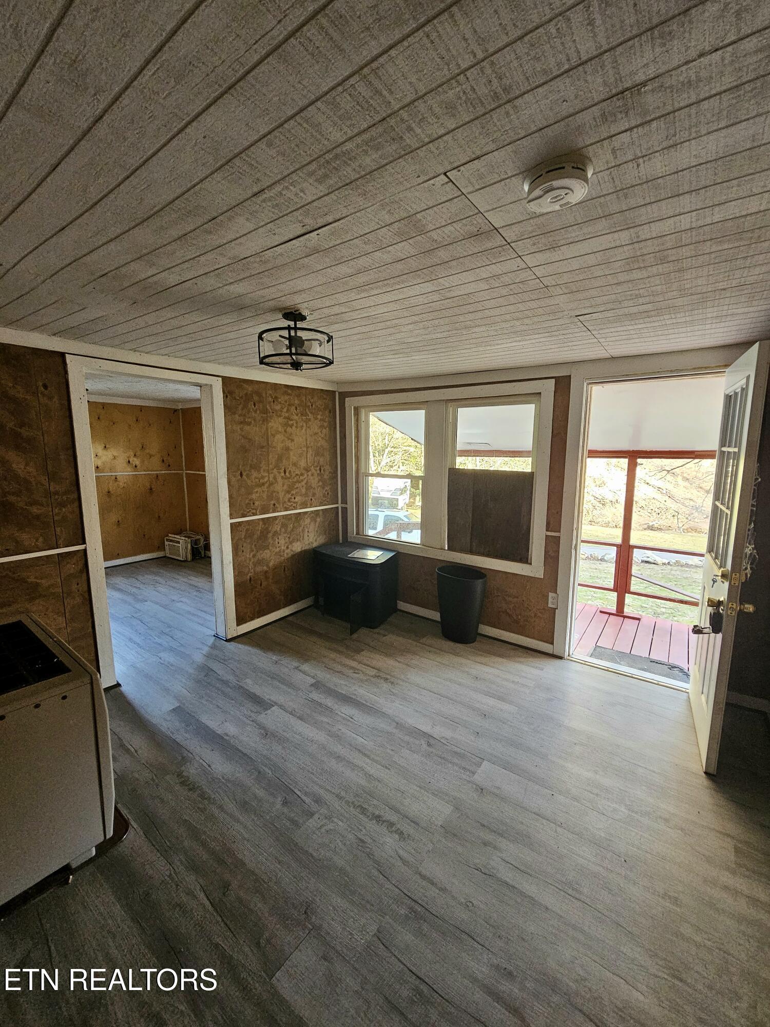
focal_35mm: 13
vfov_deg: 106.2
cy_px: 514
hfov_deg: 89.9
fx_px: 386
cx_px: 385
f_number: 2.2
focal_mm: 2.2
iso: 400
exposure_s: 1/60.2
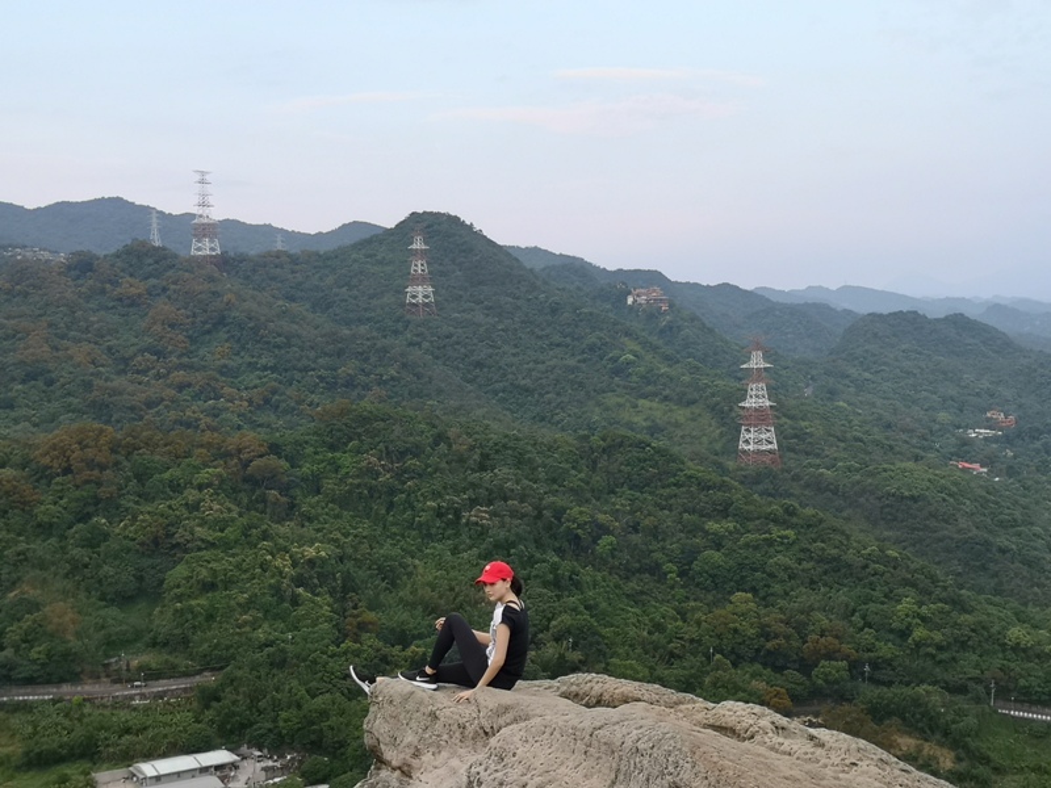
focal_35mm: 52
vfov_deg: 28.0
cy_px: 394
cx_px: 526
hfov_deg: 36.8
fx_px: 1579
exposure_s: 1/453
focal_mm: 3.95
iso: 50
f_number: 1.8
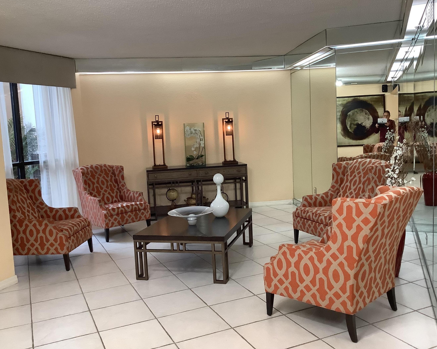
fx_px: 427
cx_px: 217
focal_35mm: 33
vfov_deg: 44.5
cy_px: 171
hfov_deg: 54.2
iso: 250
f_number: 2.4
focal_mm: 3.3
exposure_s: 1/60
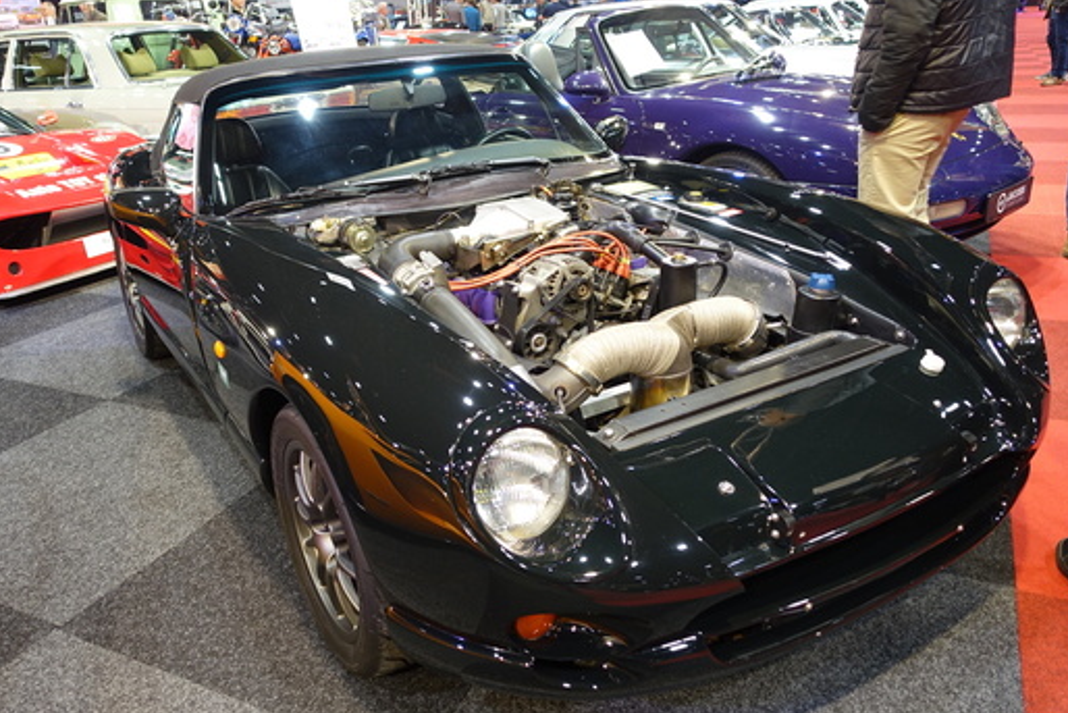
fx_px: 831
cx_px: 486
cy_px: 368
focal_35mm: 28
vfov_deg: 46.4
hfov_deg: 65.3
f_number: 1.8
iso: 250
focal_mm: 8.8
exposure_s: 1/30
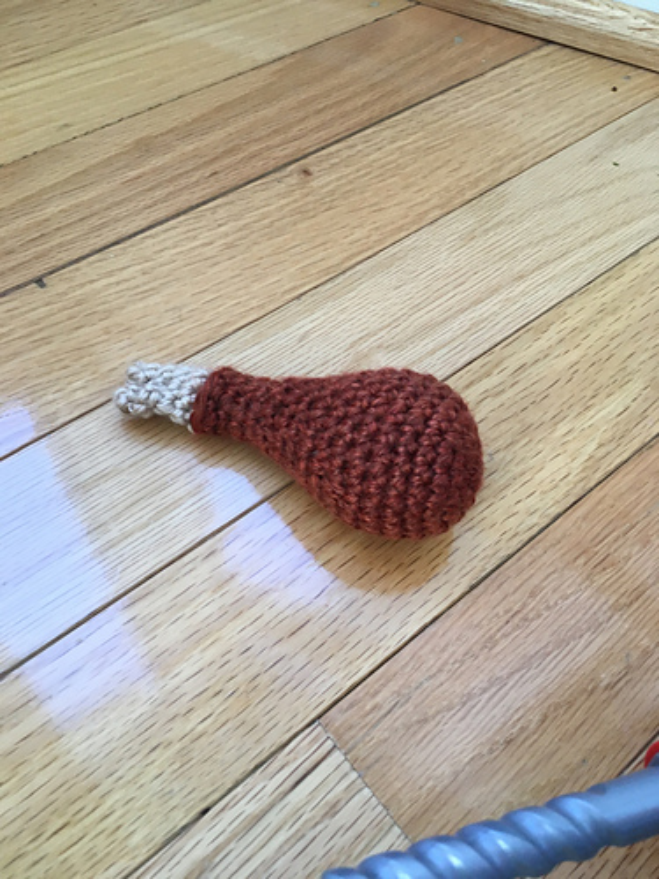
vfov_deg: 61.7
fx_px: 736
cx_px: 330
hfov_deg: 48.2
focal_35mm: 29
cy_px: 440
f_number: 2.2
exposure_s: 1/30
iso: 40
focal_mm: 4.15
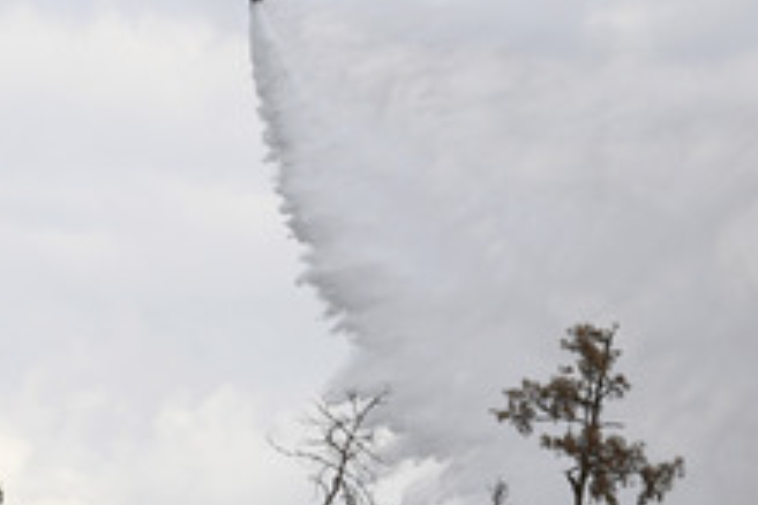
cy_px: 17
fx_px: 12590
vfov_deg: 2.3
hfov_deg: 3.4
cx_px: 320
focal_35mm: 598
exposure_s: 1/8000
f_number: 5.6
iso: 1250
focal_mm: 290
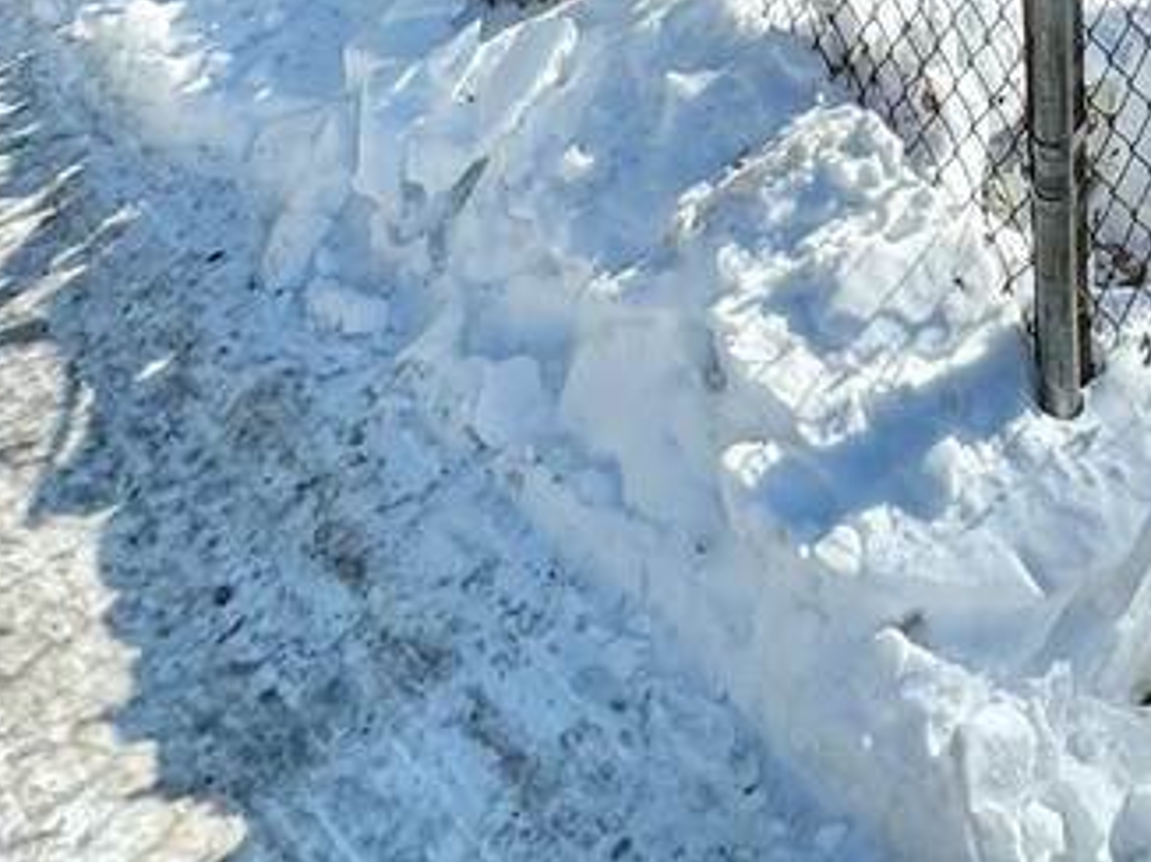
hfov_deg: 33.3
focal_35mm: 55
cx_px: 1017
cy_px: -827
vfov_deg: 18.4
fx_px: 1827
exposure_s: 1/669
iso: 50
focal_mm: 2.22
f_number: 2.2
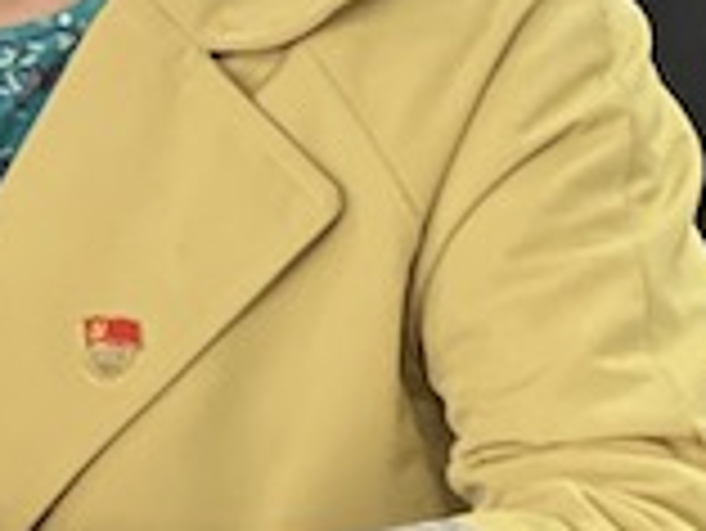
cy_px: -148
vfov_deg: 5.0
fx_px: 6001
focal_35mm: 294
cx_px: -36
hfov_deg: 6.7
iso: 250
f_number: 2.8
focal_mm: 9
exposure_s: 1/33
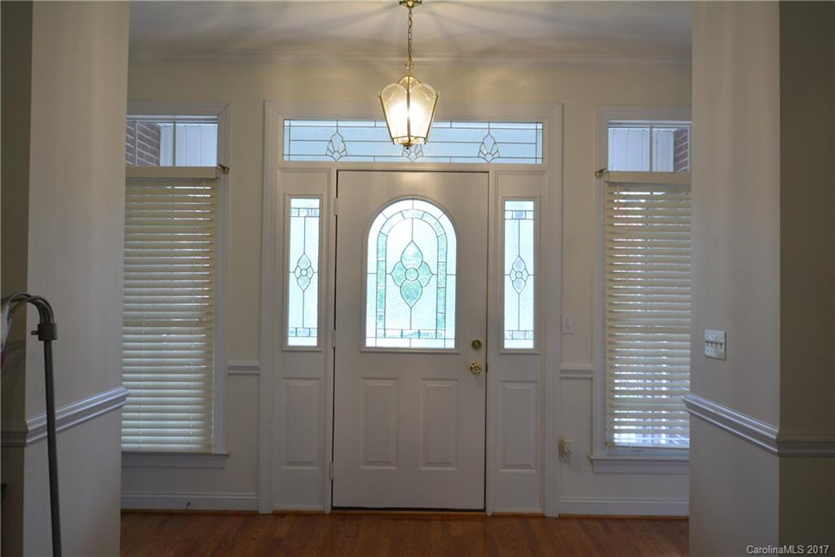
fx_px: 765
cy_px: 278
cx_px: 418
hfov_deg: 57.2
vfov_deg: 40.0
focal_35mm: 33
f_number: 4.5
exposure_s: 1/30
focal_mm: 22
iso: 500
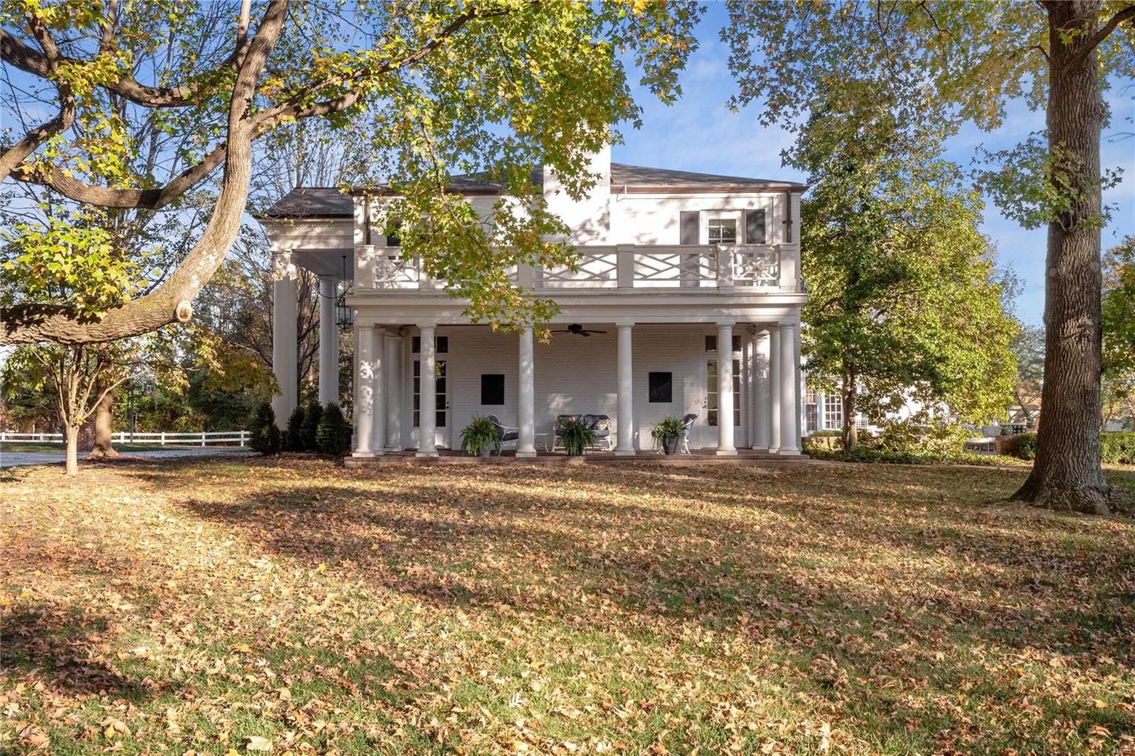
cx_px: 568
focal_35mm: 36
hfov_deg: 53.1
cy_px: 378
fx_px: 1135
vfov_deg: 36.9
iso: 400
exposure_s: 1/125
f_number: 8
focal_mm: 18
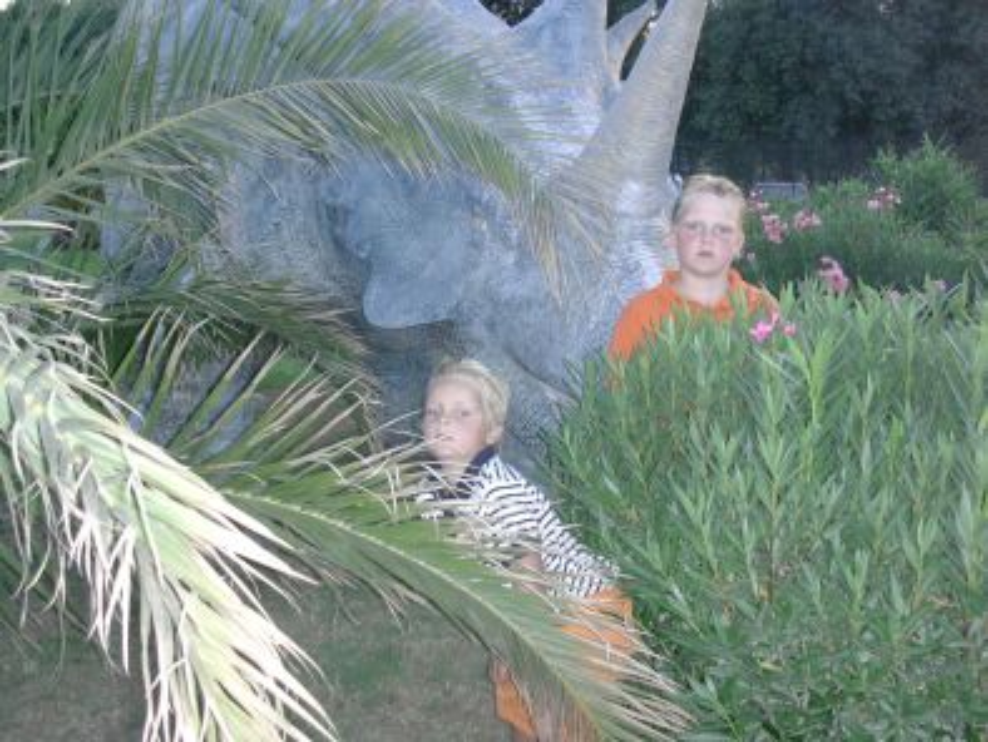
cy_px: 371
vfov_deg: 32.2
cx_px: 494
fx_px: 1285
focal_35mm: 45
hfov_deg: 42.1
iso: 100
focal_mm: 6.7
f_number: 2.9
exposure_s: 1/64
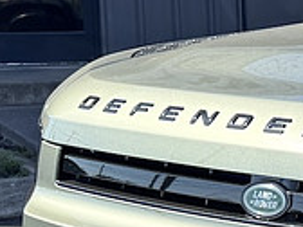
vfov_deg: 10.1
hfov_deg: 11.7
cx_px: 660
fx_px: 1278
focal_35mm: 146
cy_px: 173
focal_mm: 6.76
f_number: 1.78
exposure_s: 1/1524
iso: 80
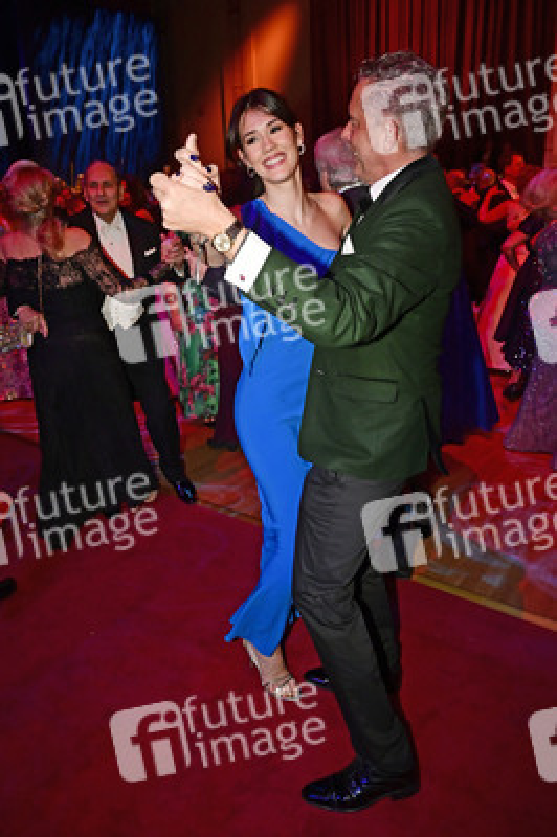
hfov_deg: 53.1
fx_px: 558
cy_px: 418
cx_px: 278
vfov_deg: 73.8
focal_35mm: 24
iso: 2500
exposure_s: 1/200
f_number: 5.6
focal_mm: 24
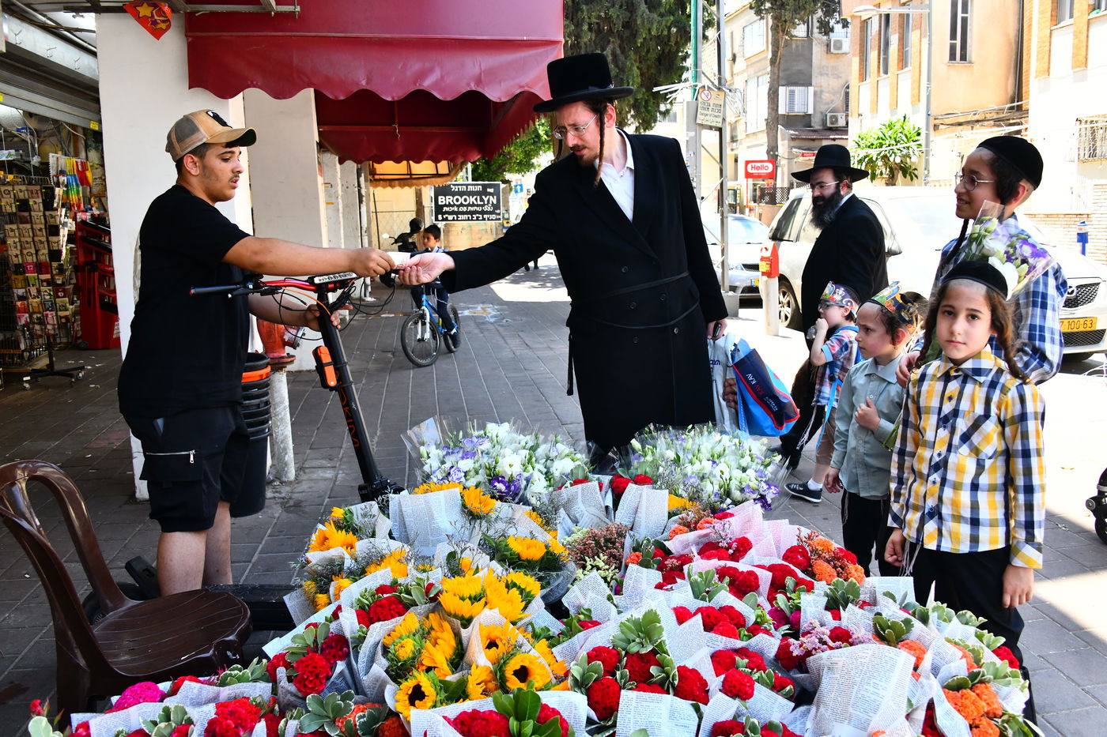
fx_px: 861
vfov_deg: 46.4
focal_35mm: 28
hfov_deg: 65.5
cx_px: 554
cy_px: 368
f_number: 6.3
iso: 800
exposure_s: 1/320
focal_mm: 28
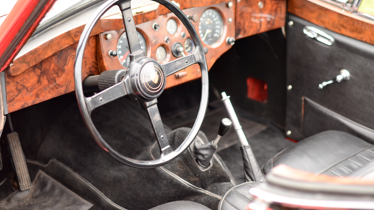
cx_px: 186
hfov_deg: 26.8
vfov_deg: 15.3
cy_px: 86
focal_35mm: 79
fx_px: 783
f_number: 2
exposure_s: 1/160
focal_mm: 50
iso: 320
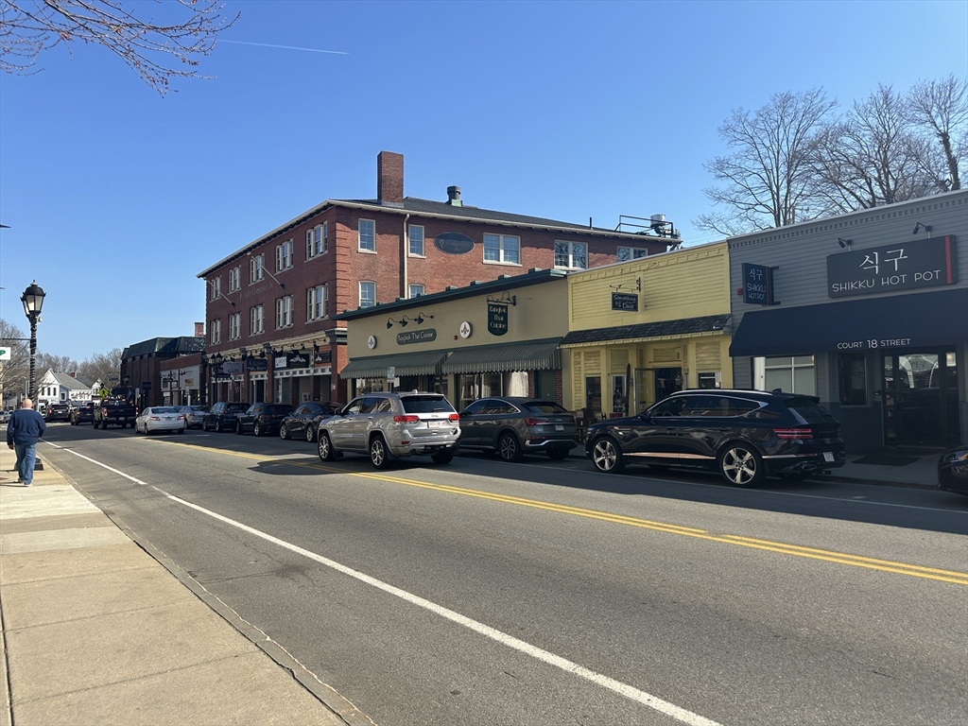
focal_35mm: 24
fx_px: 671
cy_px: 363
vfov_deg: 56.8
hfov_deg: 71.6
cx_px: 484
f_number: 1.78
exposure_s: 1/2967
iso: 80
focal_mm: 6.86
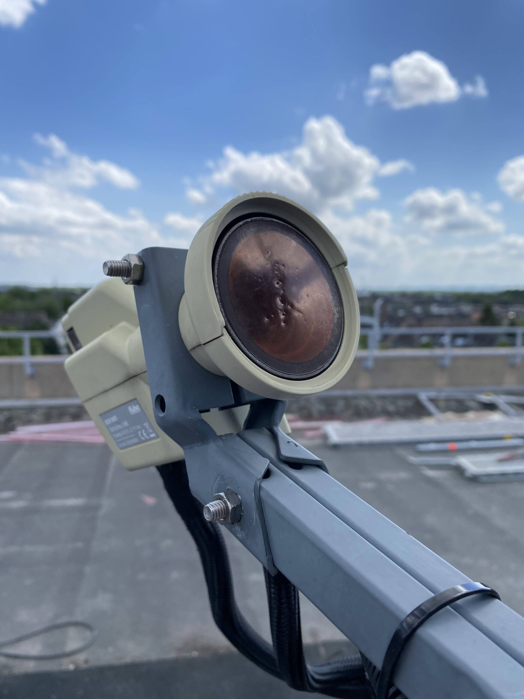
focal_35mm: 26
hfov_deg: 53.1
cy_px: 350
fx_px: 525
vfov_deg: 67.3
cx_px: 262
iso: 32
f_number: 1.8
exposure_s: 1/2890
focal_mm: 4.25
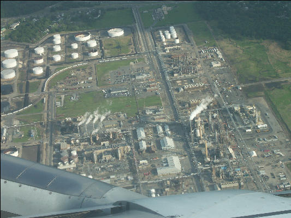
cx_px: 146
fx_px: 715
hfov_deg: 23.0
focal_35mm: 85
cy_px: 109
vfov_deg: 17.4
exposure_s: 1/320
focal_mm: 21.19
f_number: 8
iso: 100
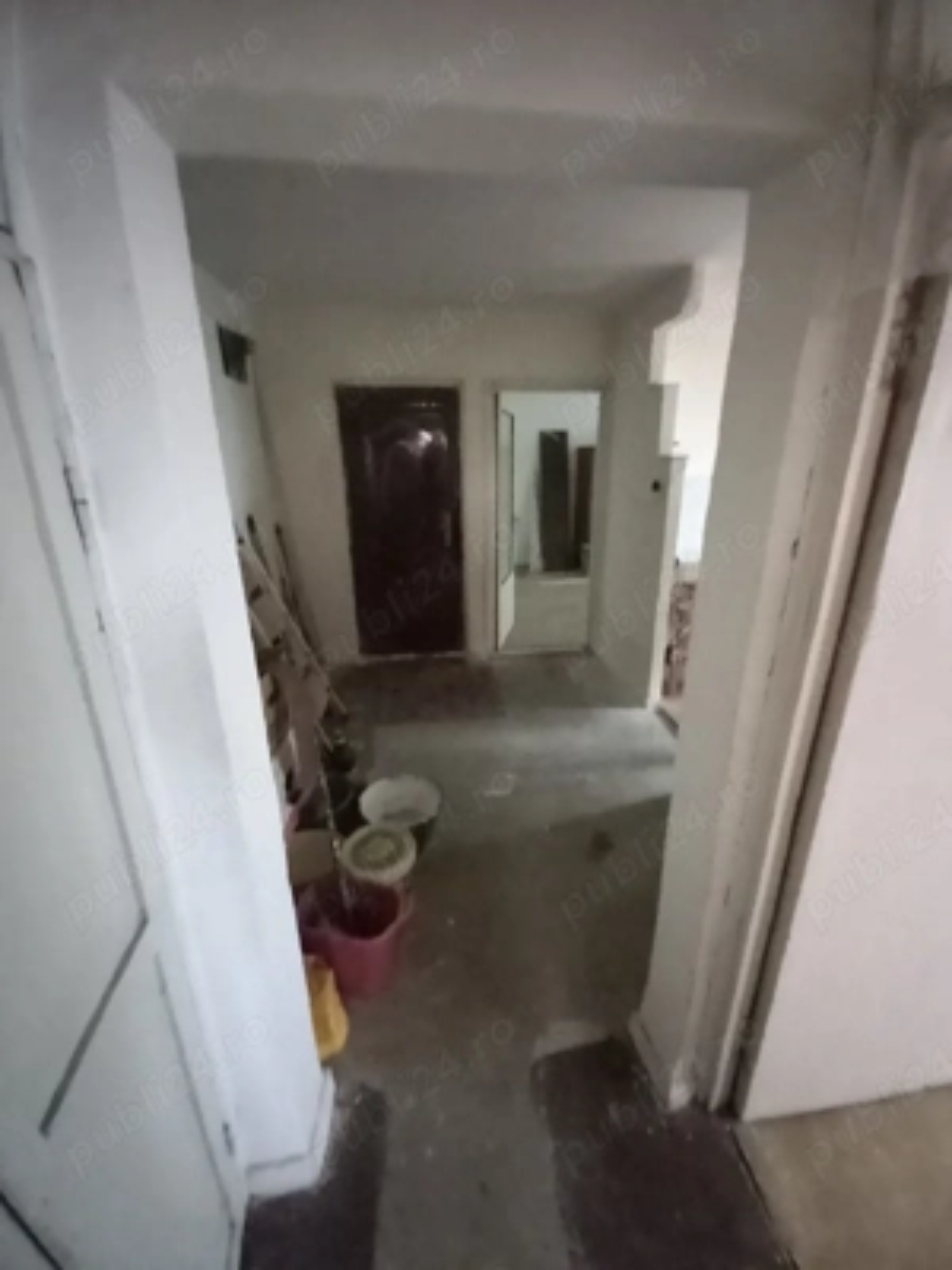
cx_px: 476
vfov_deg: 106.2
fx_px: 477
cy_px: 635
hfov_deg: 89.9
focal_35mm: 13
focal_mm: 1.13
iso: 2000
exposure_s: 1/11.1
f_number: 2.2
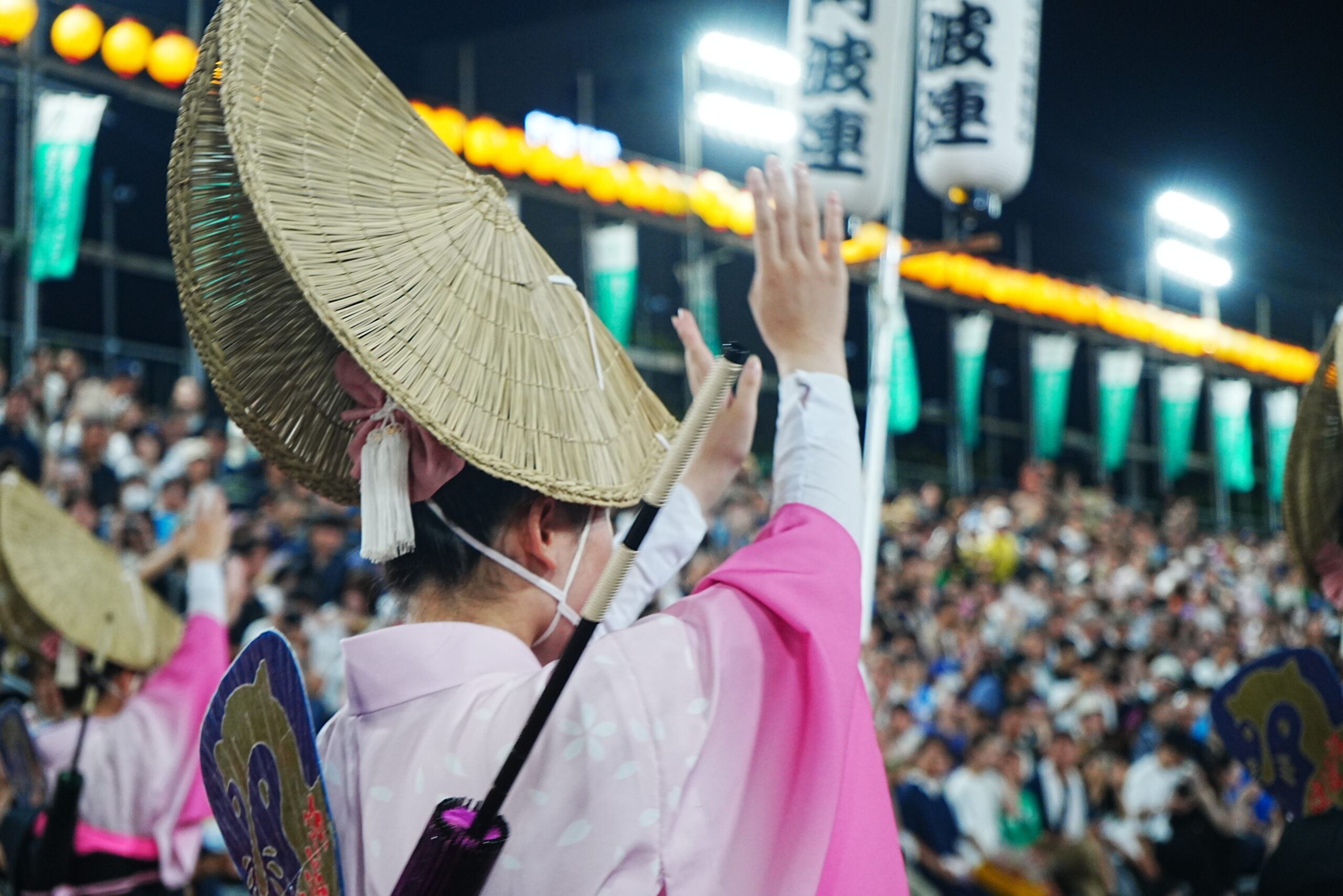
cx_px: 672
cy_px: 448
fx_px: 2611
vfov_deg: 19.5
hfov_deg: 28.8
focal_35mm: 70
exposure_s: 1/160
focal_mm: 70
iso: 1600
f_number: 5.6
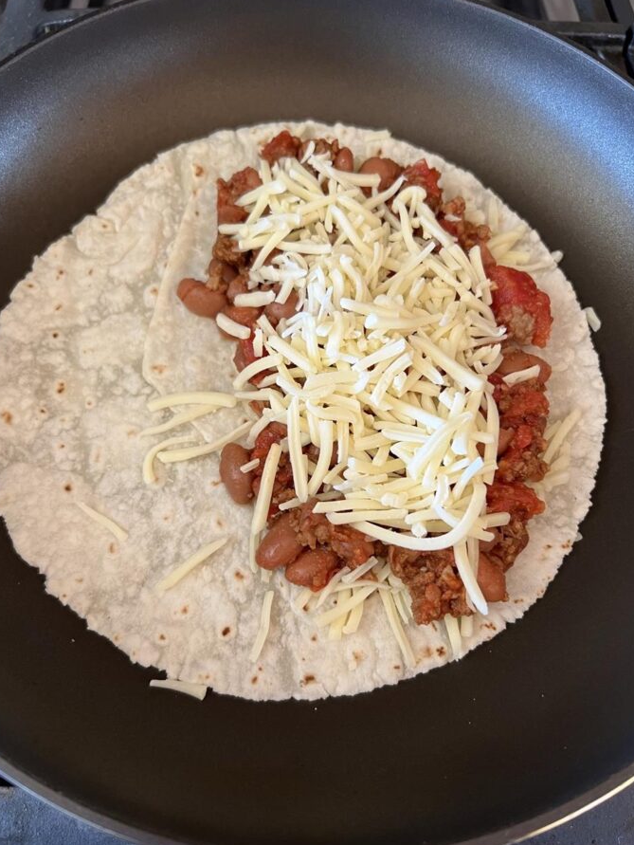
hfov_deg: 49.8
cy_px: 448
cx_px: 317
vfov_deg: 63.4
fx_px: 683
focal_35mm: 28
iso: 200
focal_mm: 5.7
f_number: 1.5
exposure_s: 1/60
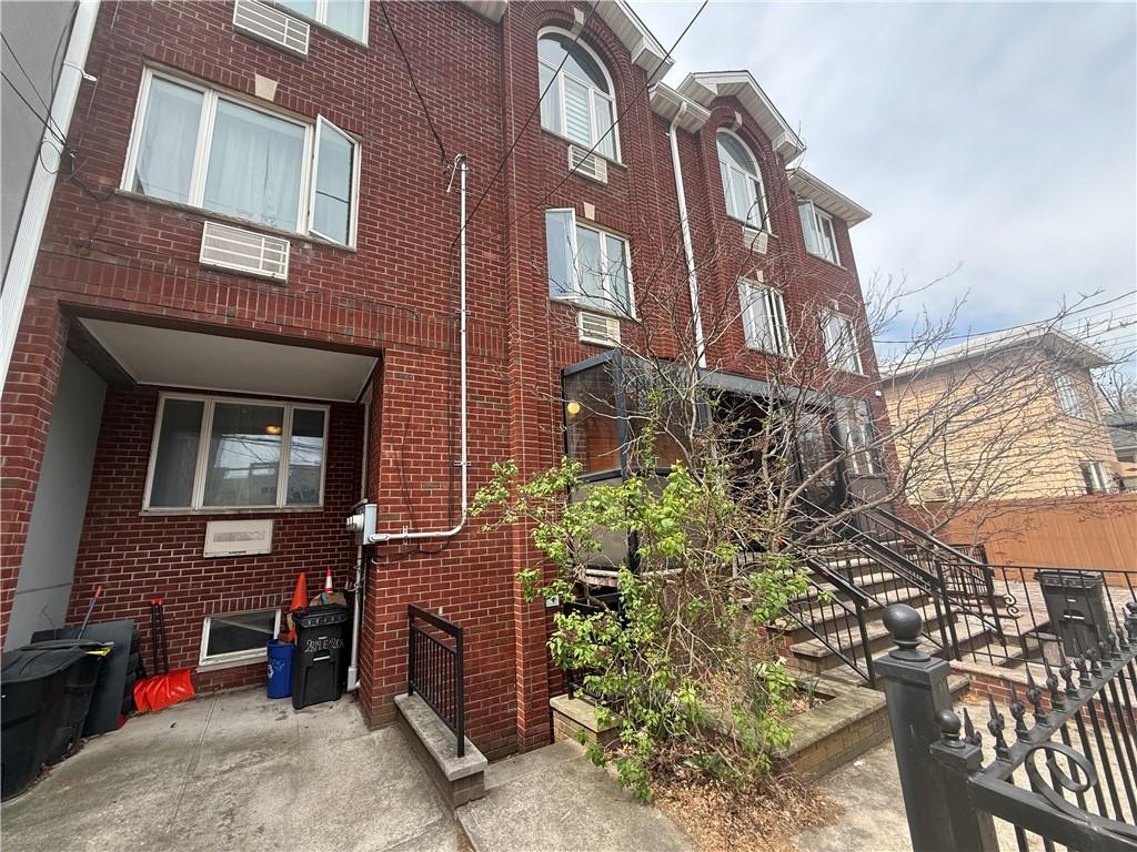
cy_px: 426
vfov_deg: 85.7
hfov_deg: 102.1
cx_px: 568
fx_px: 460
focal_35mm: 14
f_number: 2.2
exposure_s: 1/430
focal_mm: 2.22
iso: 50
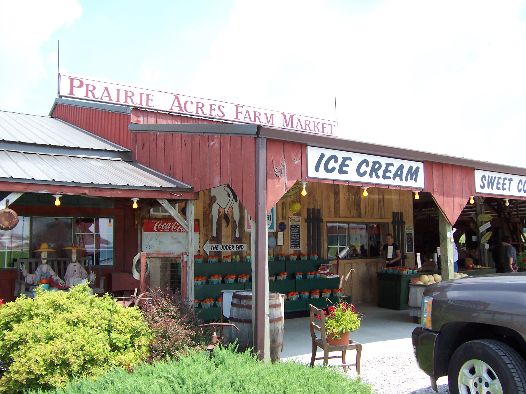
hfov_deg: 55.4
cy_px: 197
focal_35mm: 33
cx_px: 263
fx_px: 501
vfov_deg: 42.9
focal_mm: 5.5
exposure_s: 1/250
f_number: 4
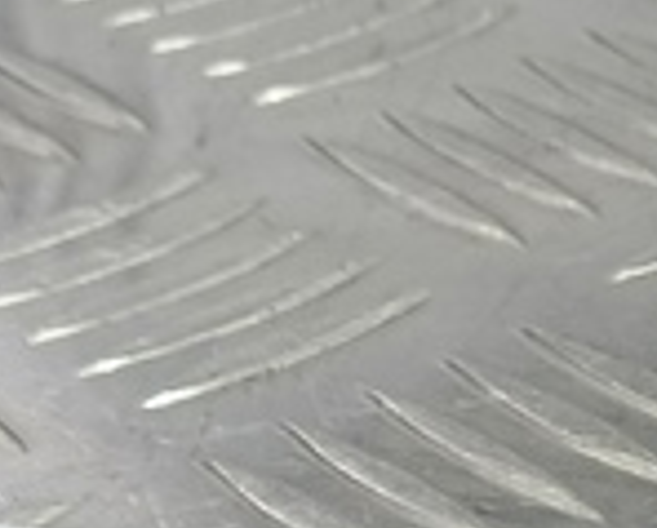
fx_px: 3020
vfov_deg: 8.7
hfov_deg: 11.7
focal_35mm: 155
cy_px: 1438
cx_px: 1074
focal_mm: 4.11
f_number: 1.6
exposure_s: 1/50
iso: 133
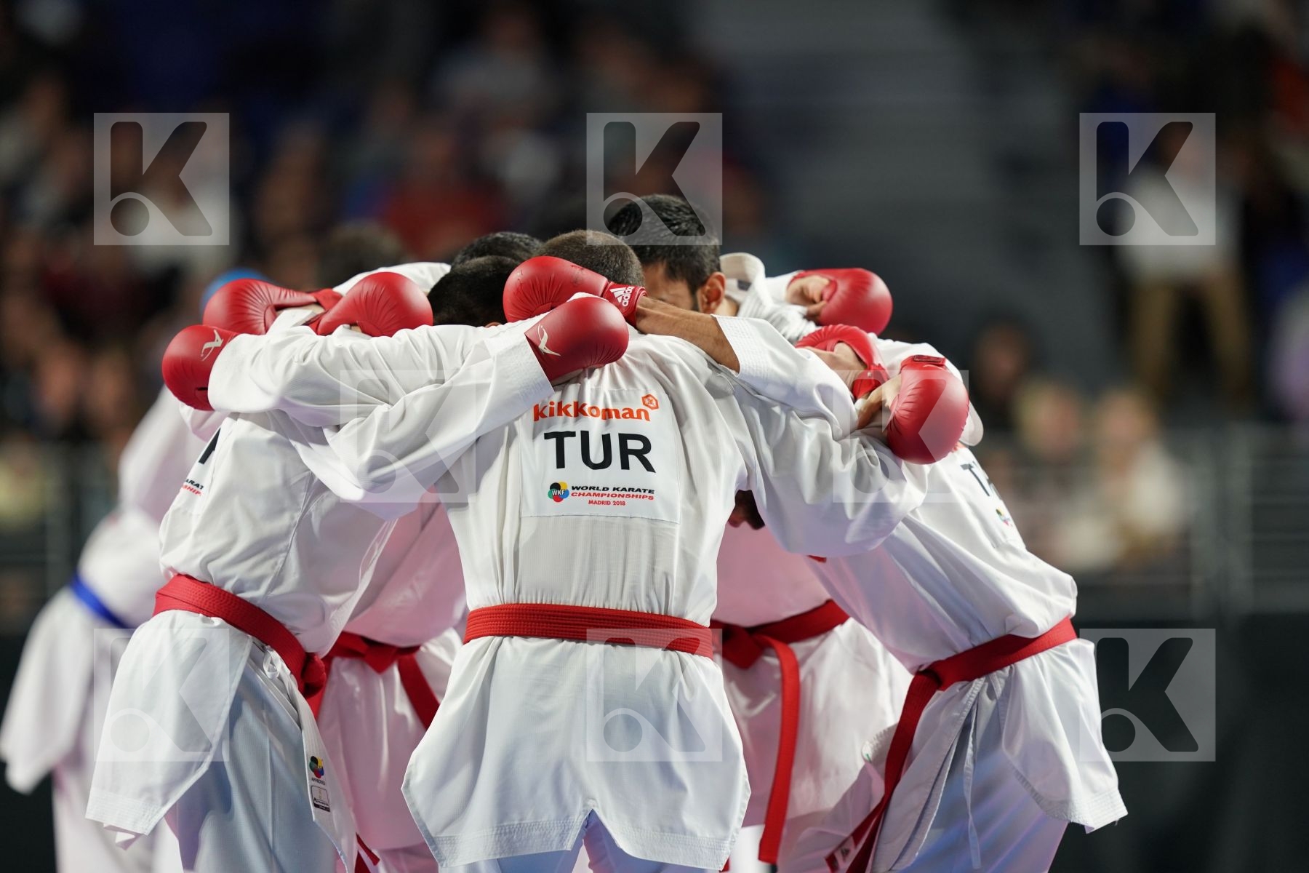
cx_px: 654
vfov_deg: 3.4
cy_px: 436
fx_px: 14543
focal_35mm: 400
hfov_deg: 5.2
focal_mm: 400
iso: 1250
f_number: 2.8
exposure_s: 1/400
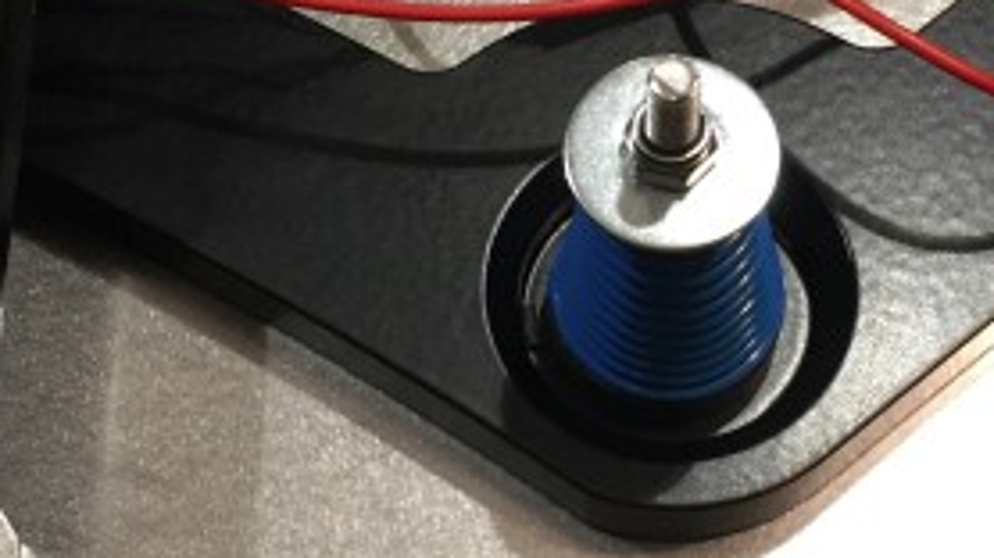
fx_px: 2397
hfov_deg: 23.4
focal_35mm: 91
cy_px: 172
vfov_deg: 13.2
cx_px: 594
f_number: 2.2
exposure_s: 1/33
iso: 100
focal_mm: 4.15
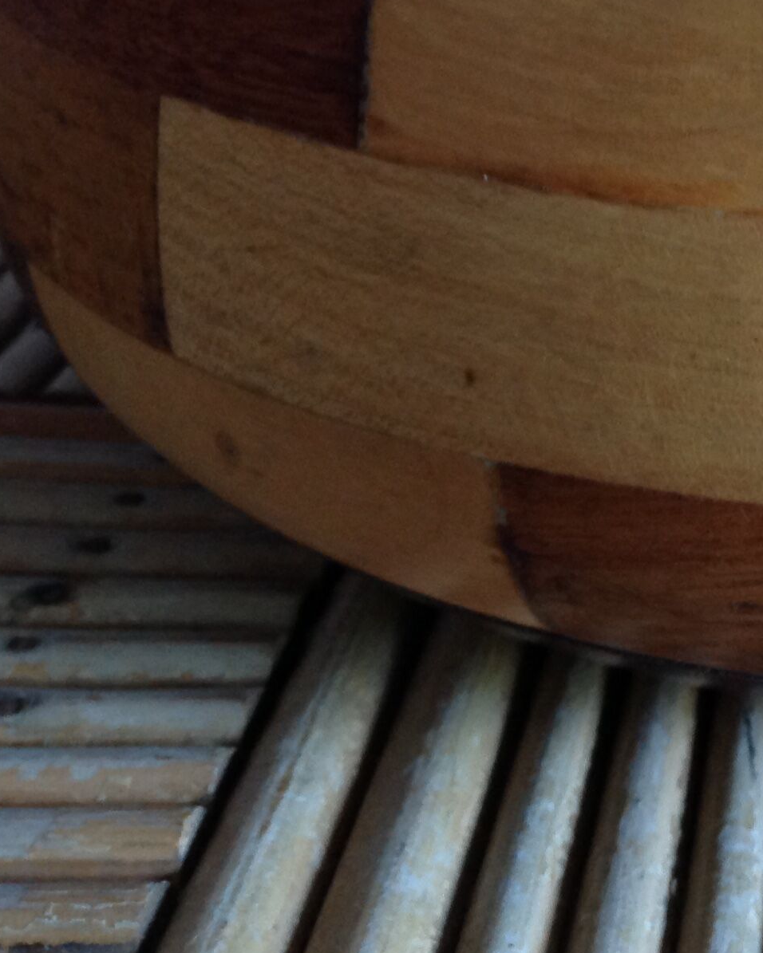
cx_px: 999
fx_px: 2089
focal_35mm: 74
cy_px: 230
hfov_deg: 19.1
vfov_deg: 25.4
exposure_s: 1/15
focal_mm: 4.28
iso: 125
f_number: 2.4
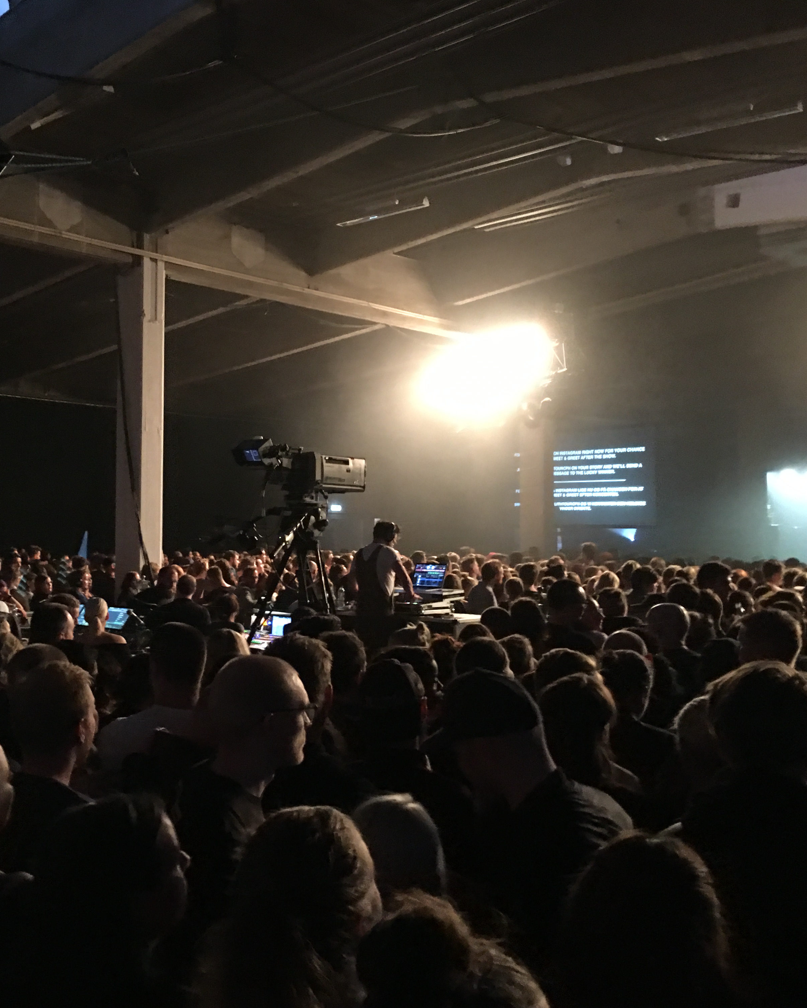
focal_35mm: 38
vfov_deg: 47.9
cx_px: 289
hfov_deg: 38.8
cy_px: 505
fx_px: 1134
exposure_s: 1/8
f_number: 2.2
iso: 160
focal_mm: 4.15
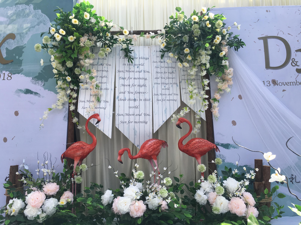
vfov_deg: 48.2
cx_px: 150
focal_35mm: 29
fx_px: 252
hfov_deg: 61.7
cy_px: 112
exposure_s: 1/793
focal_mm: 4.15
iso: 25
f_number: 2.2
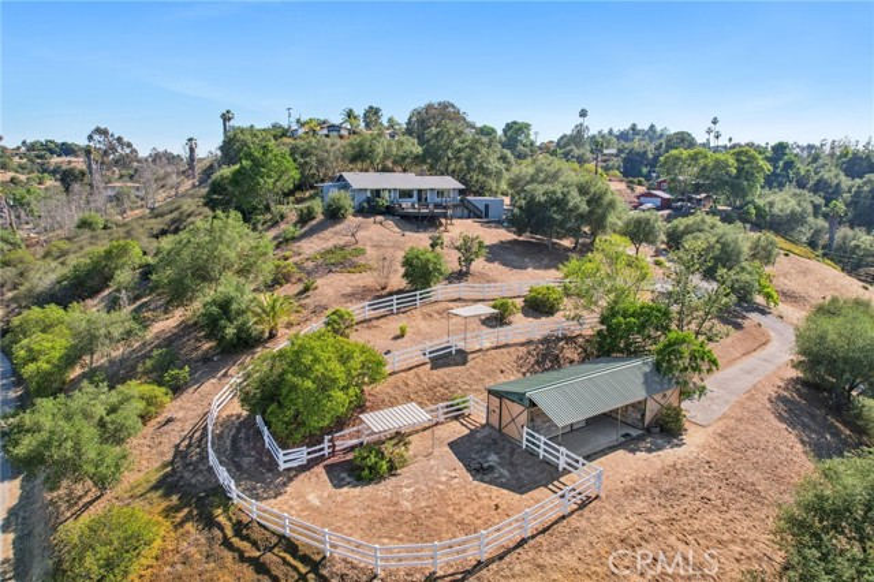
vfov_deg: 57.2
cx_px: 437
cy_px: 291
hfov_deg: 78.6
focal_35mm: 22
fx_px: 534
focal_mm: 8.38
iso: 100
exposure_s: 1/1600
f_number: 2.8
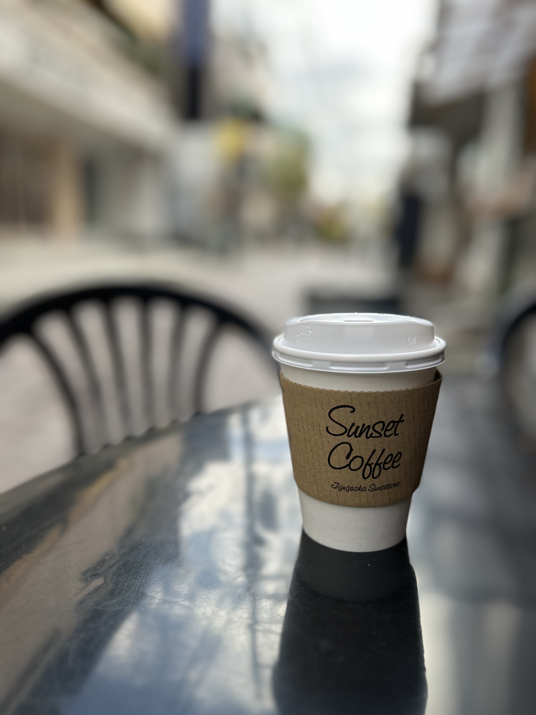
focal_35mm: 26
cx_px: 268
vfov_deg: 67.3
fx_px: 537
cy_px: 358
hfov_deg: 53.1
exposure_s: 1/567
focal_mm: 5.7
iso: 50
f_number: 1.5
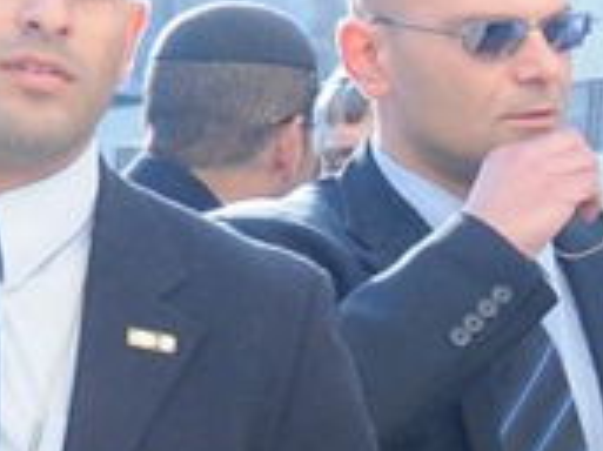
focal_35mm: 366
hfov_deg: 5.3
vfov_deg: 4.0
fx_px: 6370
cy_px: 803
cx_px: 1125
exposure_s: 1/800
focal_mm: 31
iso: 640
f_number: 5.6
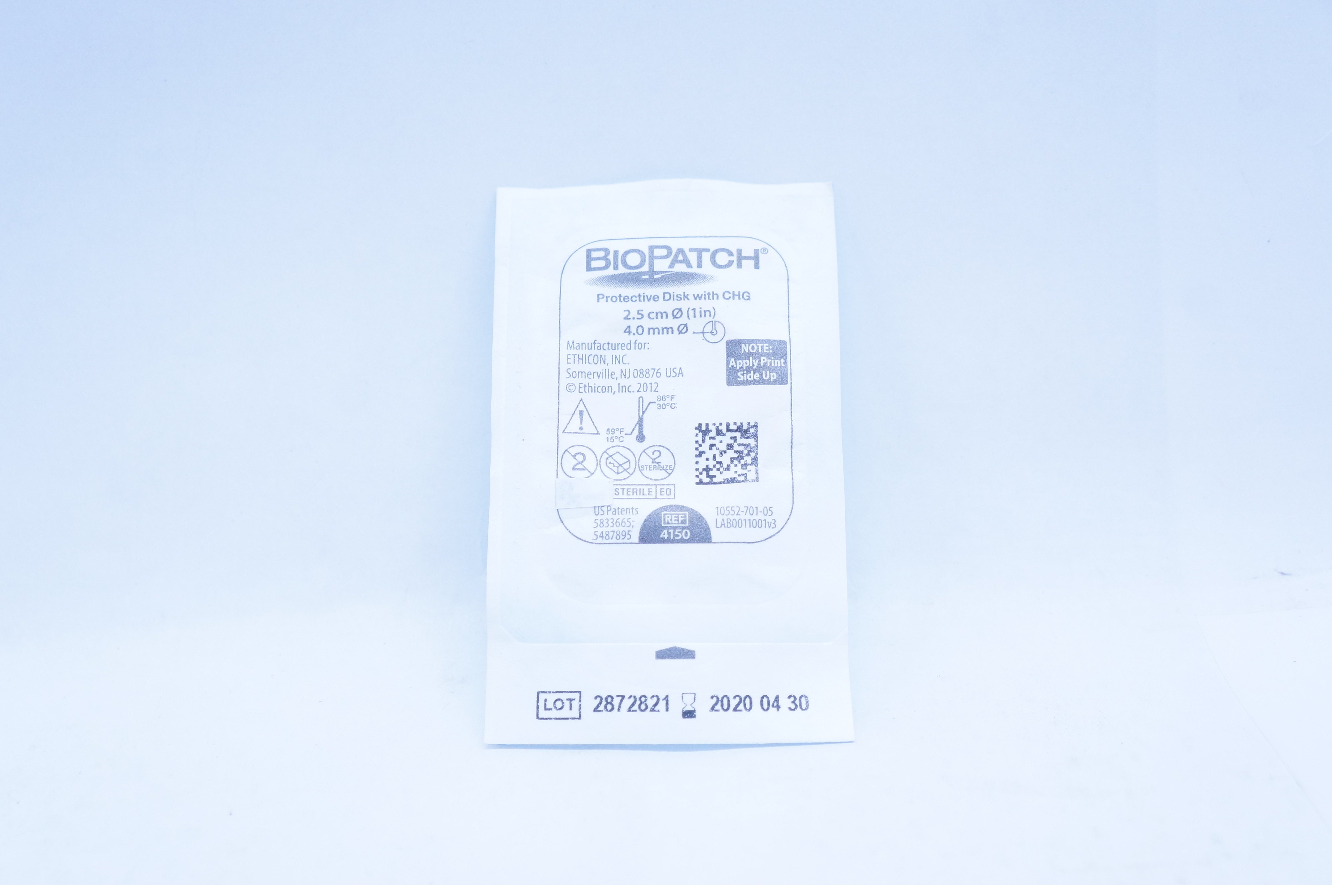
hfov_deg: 45.0
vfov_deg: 30.8
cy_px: 442
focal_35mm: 44
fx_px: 1608
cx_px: 666
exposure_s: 1/160
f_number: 5.6
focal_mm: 29
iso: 800
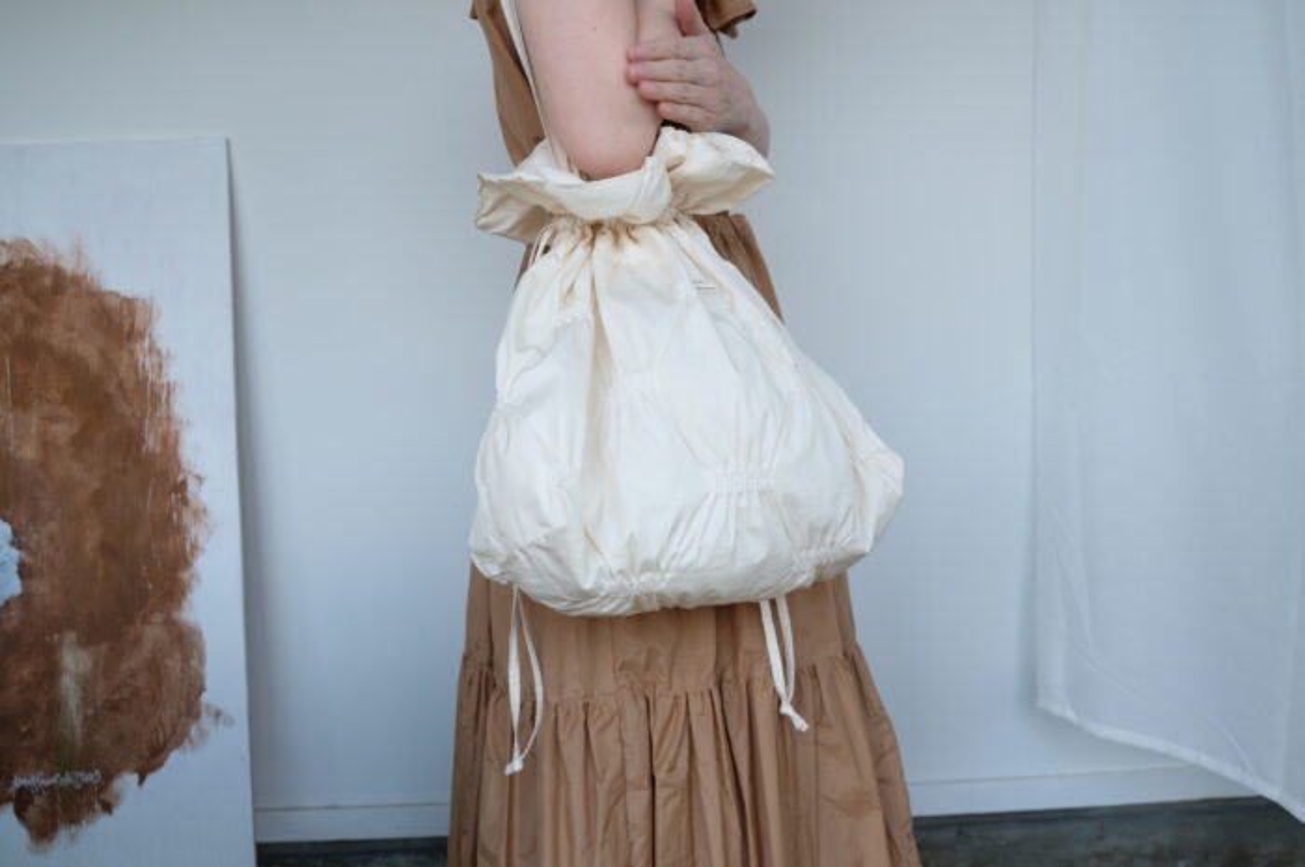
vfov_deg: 44.9
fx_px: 1050
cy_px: 434
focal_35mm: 29
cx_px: 652
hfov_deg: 63.7
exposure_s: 1/100
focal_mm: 19.6
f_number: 3.6
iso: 800
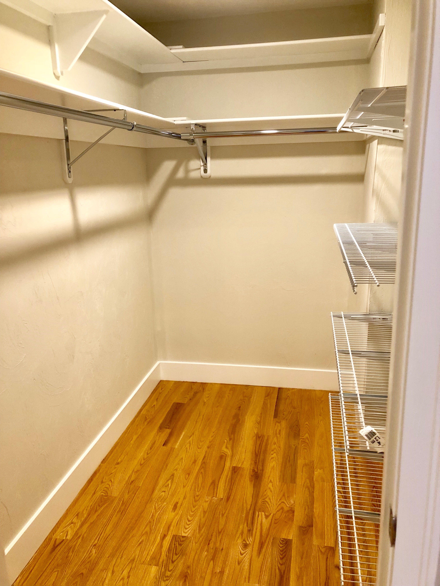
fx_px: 475
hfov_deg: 49.7
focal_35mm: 28
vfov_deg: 63.4
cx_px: 220
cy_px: 293
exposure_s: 1/15
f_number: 1.8
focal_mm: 3.99
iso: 50
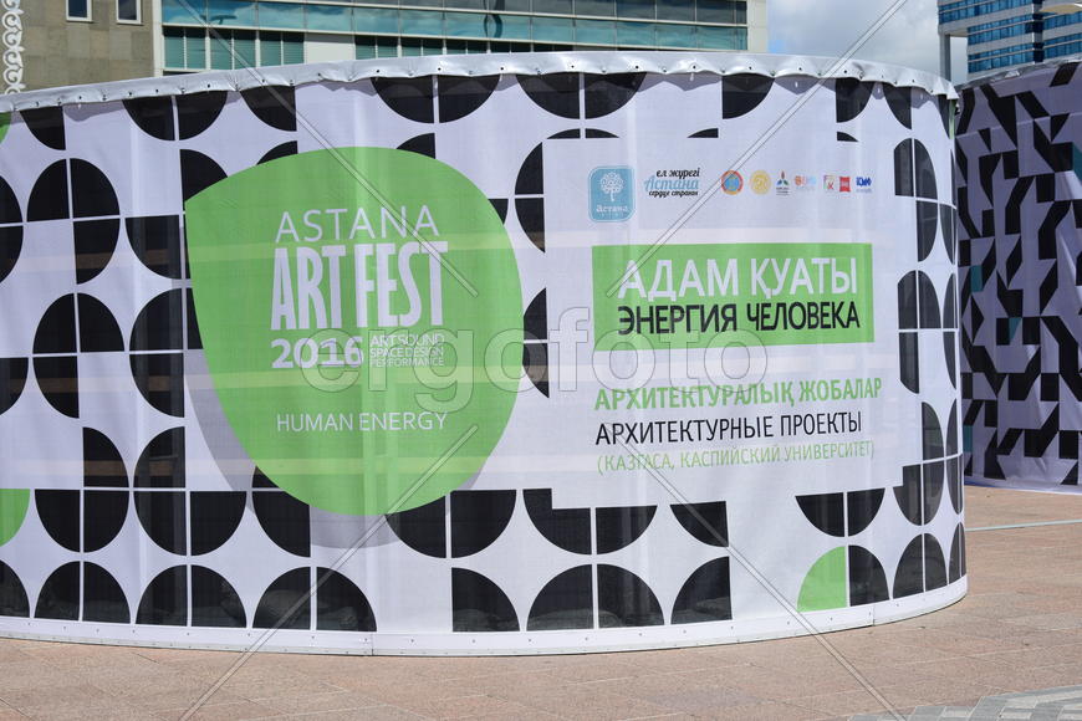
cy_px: 360
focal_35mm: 68
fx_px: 2029
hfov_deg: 29.9
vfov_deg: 20.2
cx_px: 541
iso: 100
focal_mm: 45
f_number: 9
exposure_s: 1/250
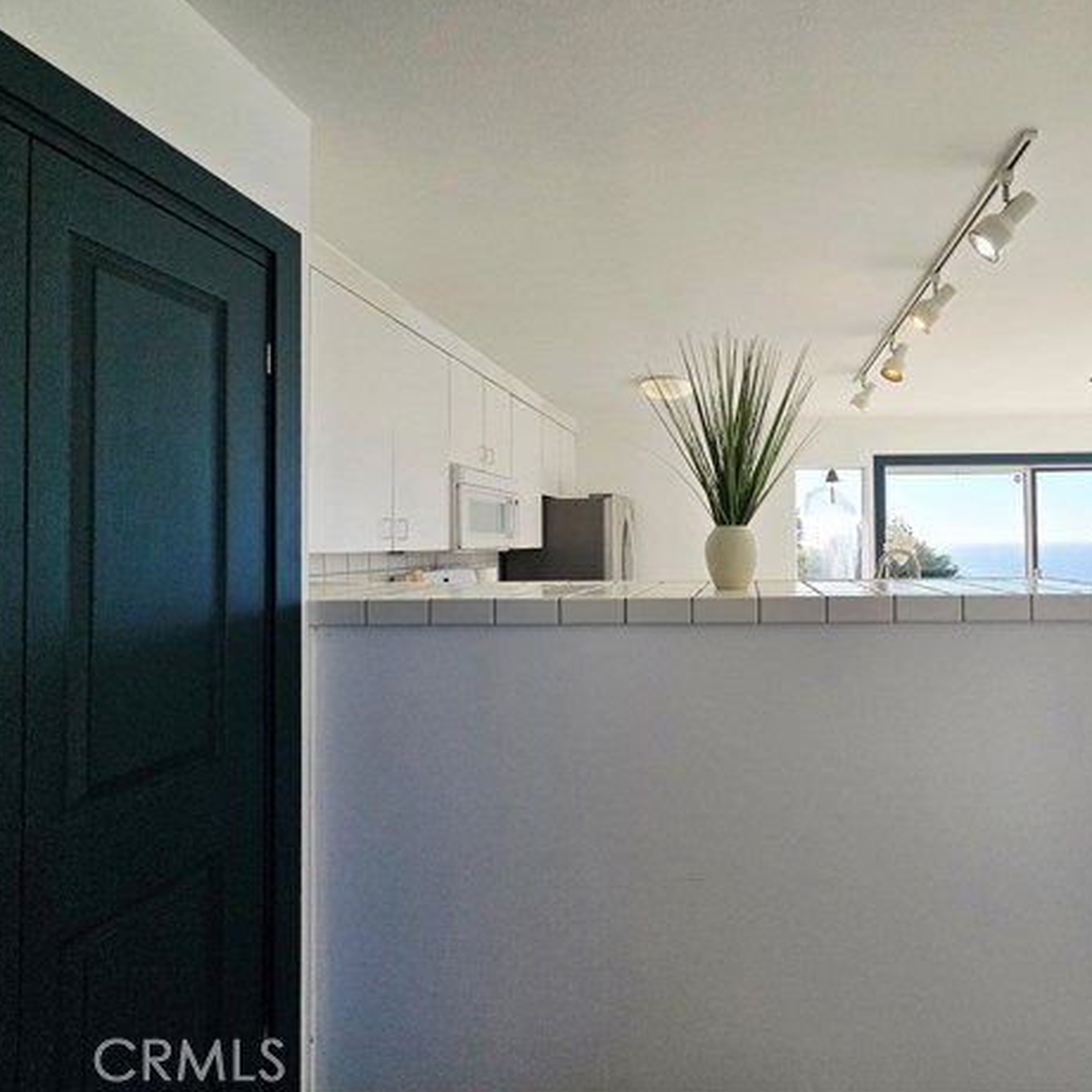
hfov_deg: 84.5
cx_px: 724
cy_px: 525
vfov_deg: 87.4
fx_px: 571
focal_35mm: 16
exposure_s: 1/2000
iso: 125
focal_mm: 2.2
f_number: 2.2
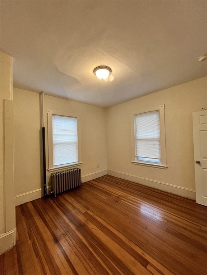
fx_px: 104
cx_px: 104
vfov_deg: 106.2
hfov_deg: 89.9
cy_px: 138
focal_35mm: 13
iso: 200
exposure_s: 1/60
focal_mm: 1.57
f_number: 1.8
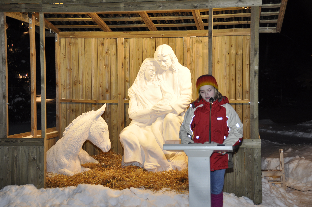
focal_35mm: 63
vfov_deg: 21.5
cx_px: 156
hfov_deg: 31.9
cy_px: 104
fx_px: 545
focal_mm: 42
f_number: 4.5
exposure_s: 1/60
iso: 560
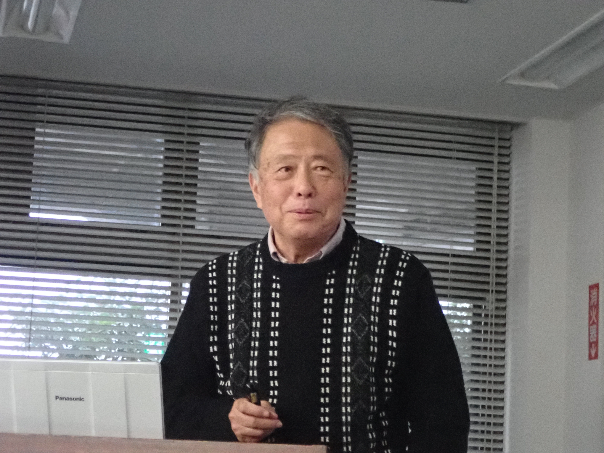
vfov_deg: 16.2
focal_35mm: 91
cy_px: 226
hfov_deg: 21.5
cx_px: 302
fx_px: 1588
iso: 5000
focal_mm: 16.48
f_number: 4.7
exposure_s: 1/30
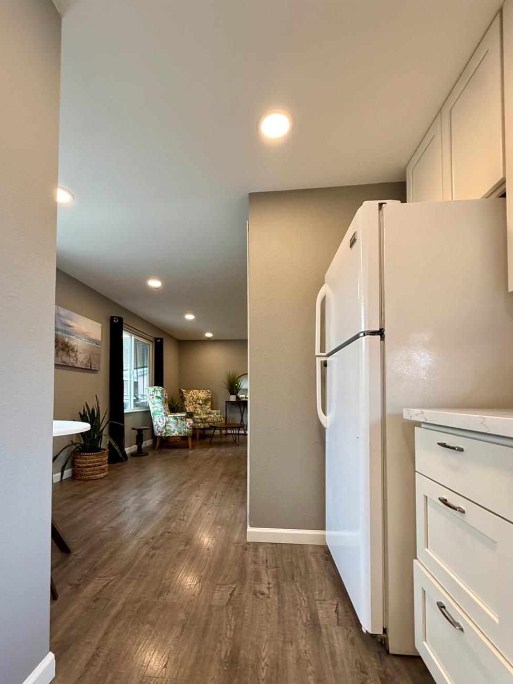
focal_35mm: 16
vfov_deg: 93.9
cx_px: 236
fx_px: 316
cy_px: 390
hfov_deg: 77.9
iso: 320
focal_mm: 2.22
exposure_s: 1/120
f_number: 2.2
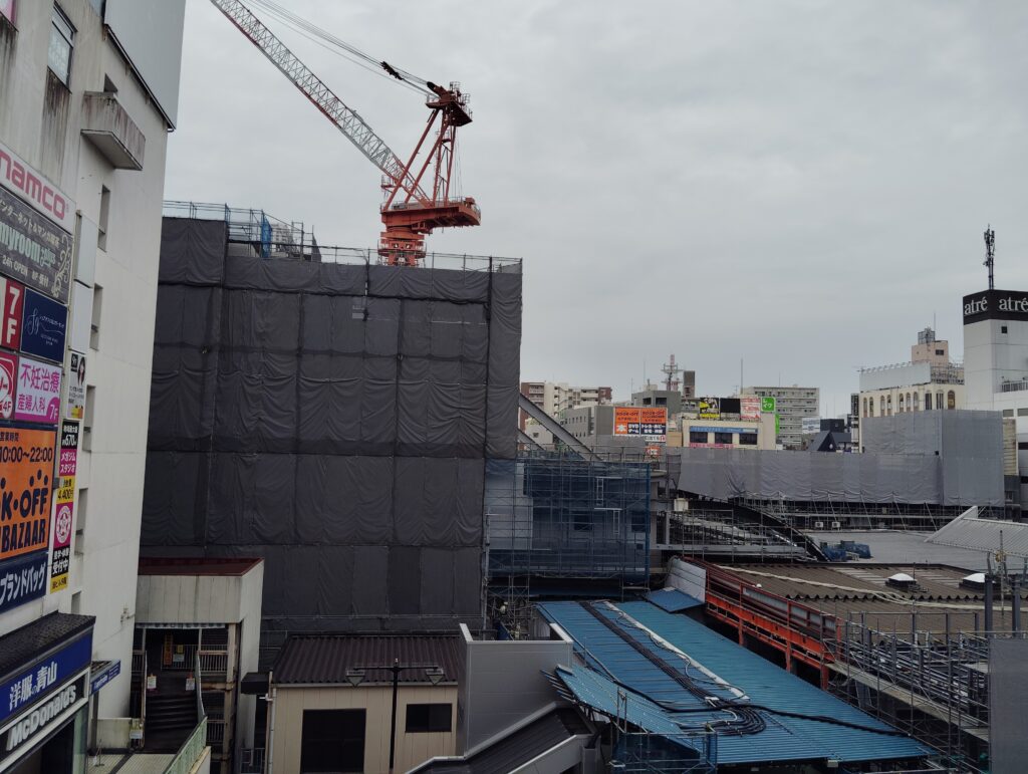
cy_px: 387
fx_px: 833
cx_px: 514
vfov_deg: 49.9
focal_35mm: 28
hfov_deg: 63.4
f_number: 1.8
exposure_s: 1/306
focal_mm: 4.22
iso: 50
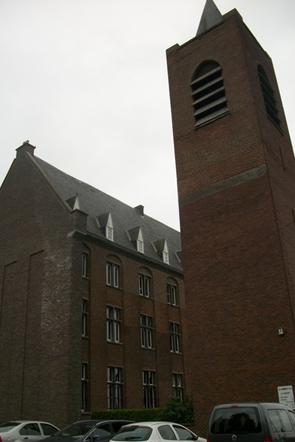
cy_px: 224
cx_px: 139
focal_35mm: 34
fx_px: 417
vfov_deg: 55.8
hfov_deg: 38.9
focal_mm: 5.7
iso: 80
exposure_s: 1/125
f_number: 8.8
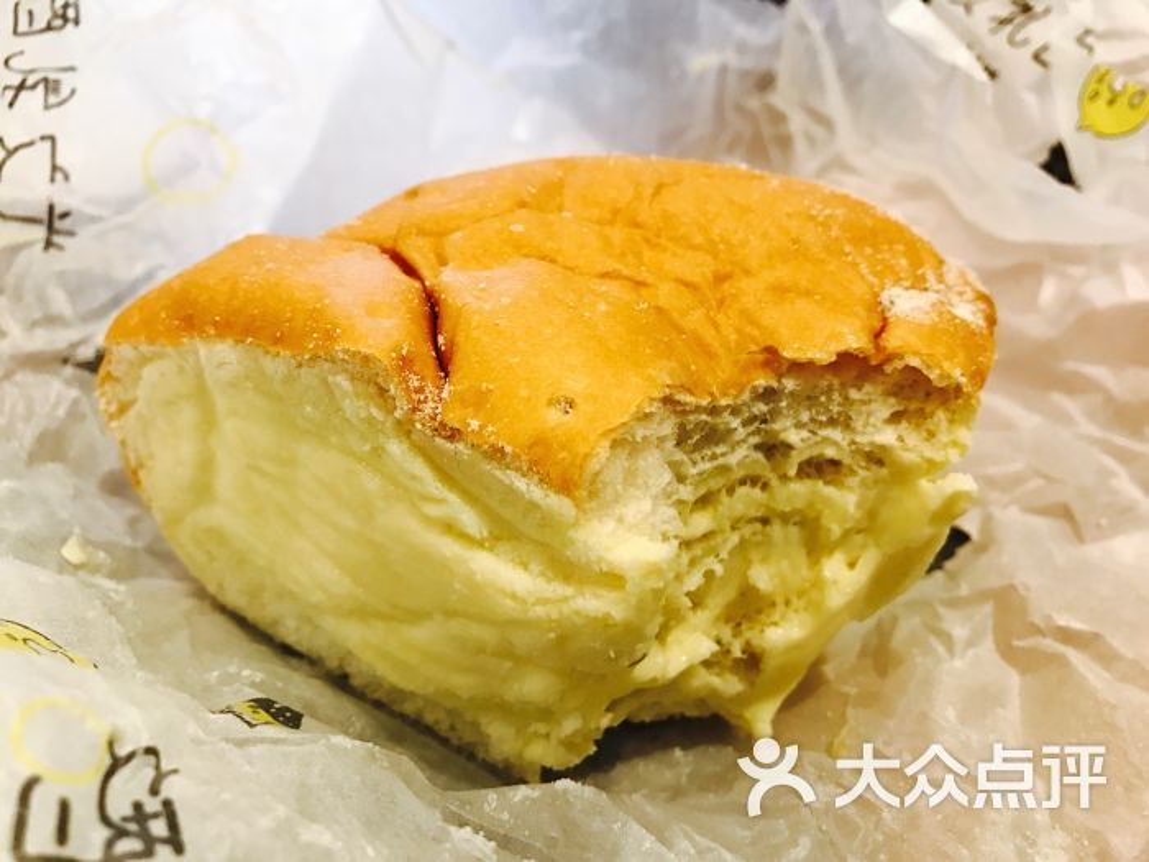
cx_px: 574
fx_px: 929
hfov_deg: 63.4
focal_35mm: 28
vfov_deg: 49.7
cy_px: 431
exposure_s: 1/17
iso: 80
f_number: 1.8
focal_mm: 3.99
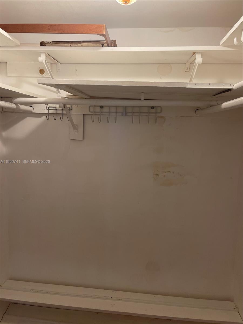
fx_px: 234
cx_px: 122
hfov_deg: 54.9
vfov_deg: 69.4
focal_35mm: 25
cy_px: 162
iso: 80
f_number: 1.6
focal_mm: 5.1
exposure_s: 1/60
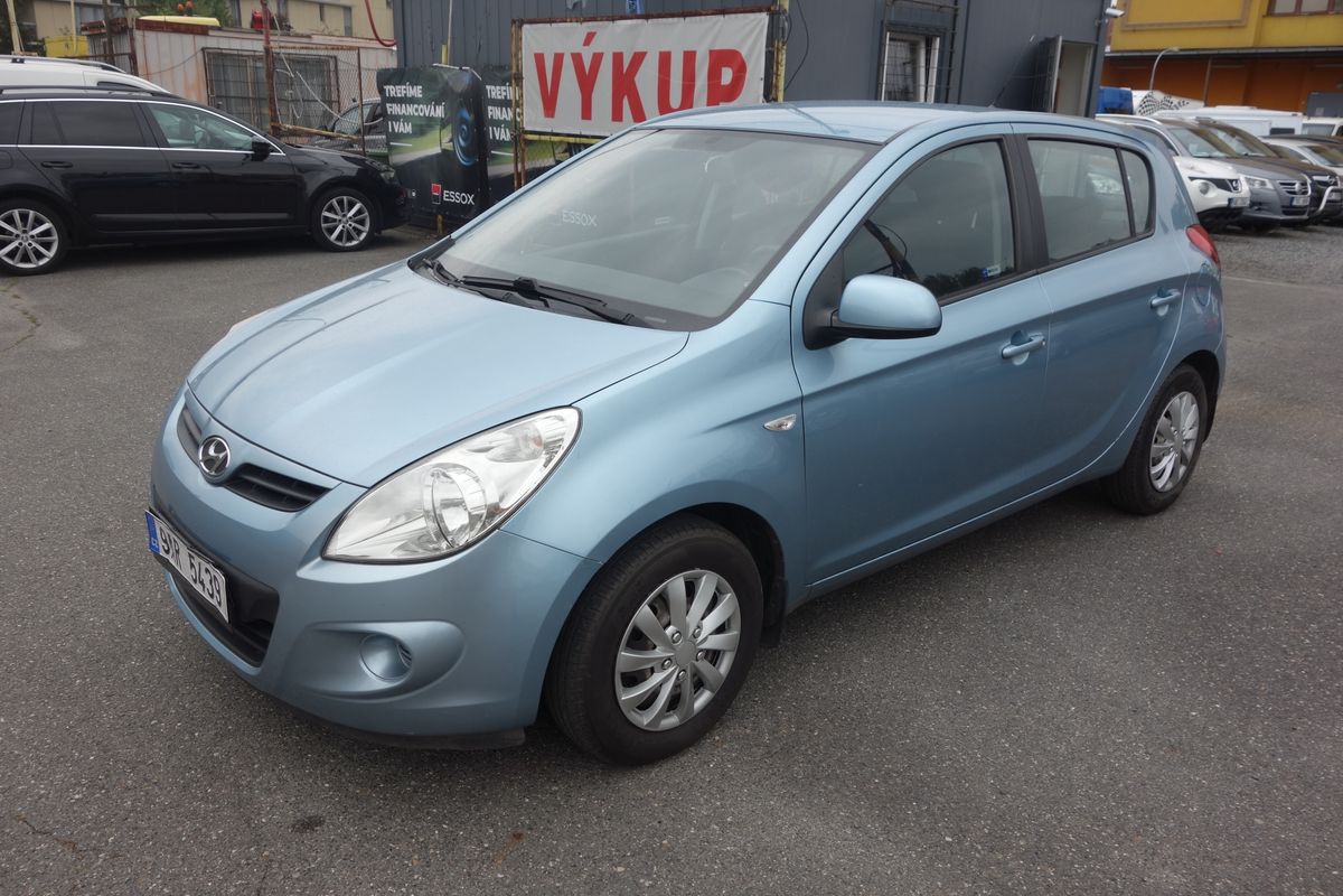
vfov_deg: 46.4
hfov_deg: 65.5
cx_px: 672
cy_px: 448
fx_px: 1044
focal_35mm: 28
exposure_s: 1/125
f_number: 5.6
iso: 125
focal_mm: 10.4
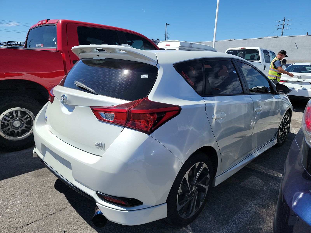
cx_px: 156
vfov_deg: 56.8
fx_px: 216
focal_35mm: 24
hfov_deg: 71.6
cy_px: 116
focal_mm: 6.7
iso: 50
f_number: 1.8
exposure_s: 1/1049
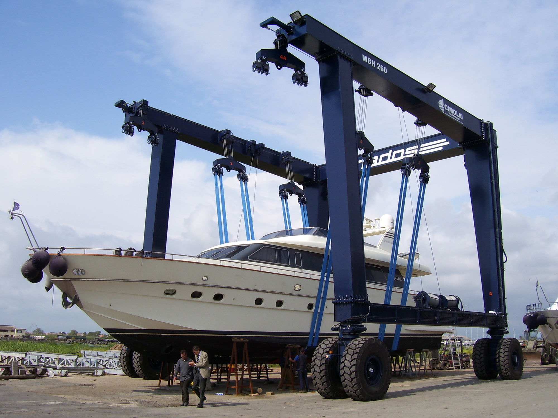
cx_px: 279
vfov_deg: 41.8
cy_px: 209
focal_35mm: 34
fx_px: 548
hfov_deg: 54.0
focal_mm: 5.6
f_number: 4.8
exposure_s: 1/750
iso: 80
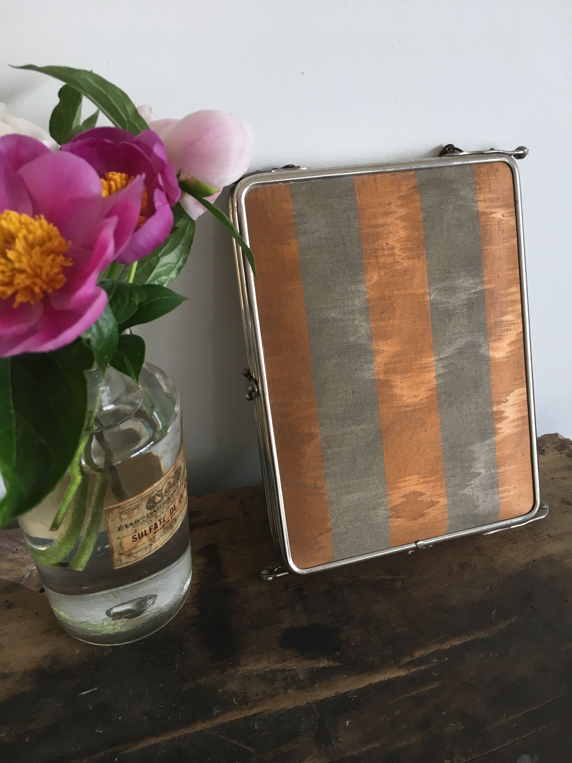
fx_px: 639
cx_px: 286
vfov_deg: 61.7
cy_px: 382
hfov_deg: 48.2
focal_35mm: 29
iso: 64
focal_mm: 4.15
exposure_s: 1/33
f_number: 2.2
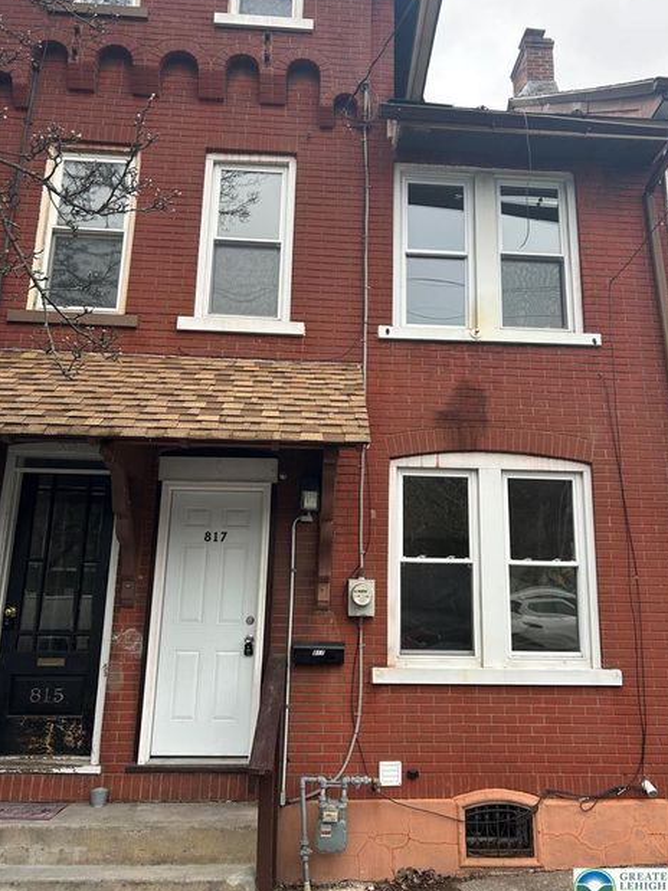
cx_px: 357
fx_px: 721
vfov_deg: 63.4
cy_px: 435
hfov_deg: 49.7
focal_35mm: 28
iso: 40
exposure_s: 1/121
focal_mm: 5.7
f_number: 1.5
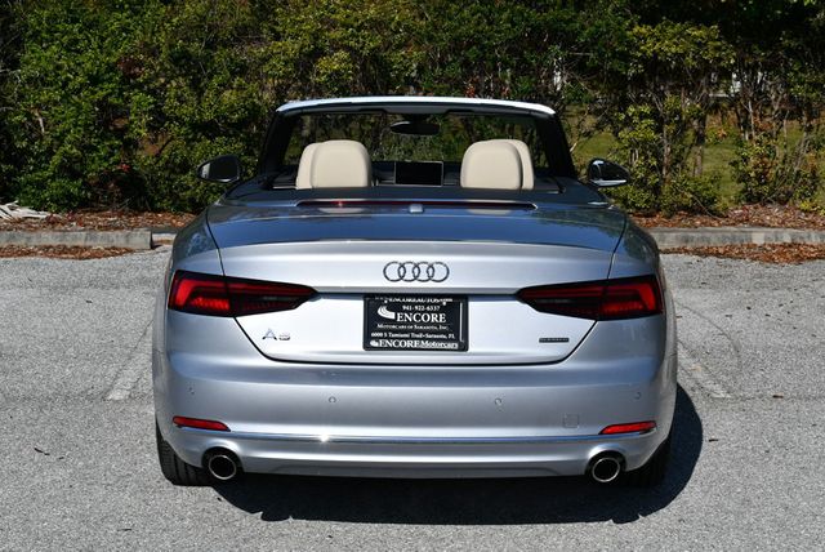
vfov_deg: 19.0
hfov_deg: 28.0
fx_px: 1651
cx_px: 412
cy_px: 276
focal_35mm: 72
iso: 100
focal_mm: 36
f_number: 11
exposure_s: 1/500
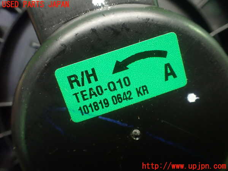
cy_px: 86
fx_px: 198
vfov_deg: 46.8
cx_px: 114
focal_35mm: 30
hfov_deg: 60.0
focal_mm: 5.4
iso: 800
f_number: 2.3
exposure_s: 1/50
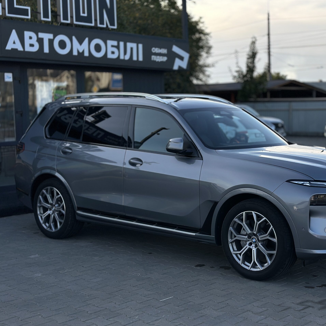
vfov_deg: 30.0
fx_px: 607
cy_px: 163
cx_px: 205
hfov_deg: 29.9
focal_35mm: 57
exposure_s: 1/1848
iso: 80
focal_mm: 6.86
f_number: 1.78
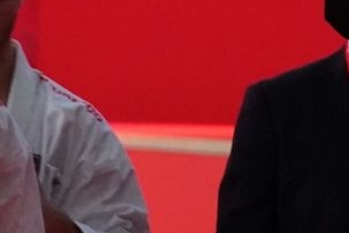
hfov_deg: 2.3
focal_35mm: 879
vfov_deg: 1.6
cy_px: 278
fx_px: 8521
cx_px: 152
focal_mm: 148
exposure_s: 1/160
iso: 8000
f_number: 2.8
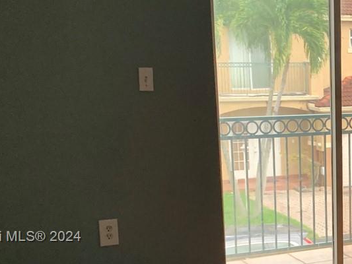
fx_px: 793
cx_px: 398
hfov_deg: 23.3
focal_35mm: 78
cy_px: 238
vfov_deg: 18.6
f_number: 1.8
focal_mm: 4.25
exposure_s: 1/60
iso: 125
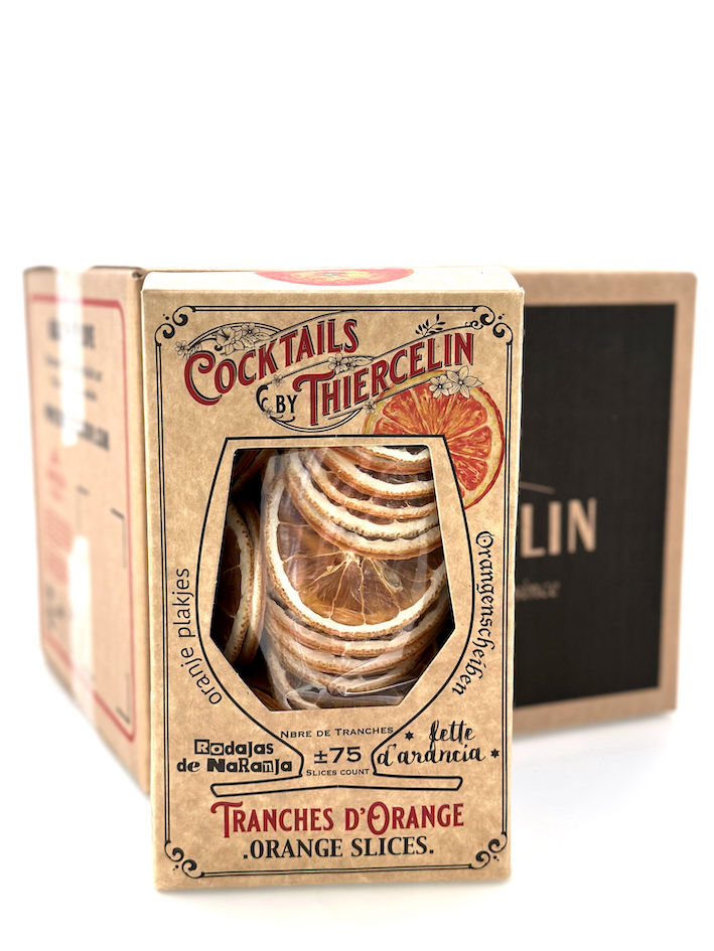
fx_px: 1320
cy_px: 476
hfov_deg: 30.3
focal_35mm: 48
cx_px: 357
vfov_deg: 39.7
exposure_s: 1/60
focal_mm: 6.86
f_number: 1.78
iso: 125
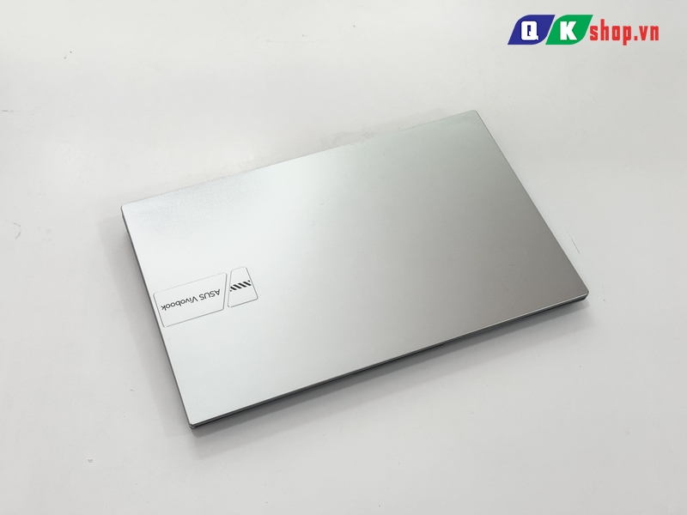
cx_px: 344
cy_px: 258
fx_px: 953
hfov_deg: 39.7
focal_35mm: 48
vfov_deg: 30.3
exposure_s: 1/276
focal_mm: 6.76
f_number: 1.78
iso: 64
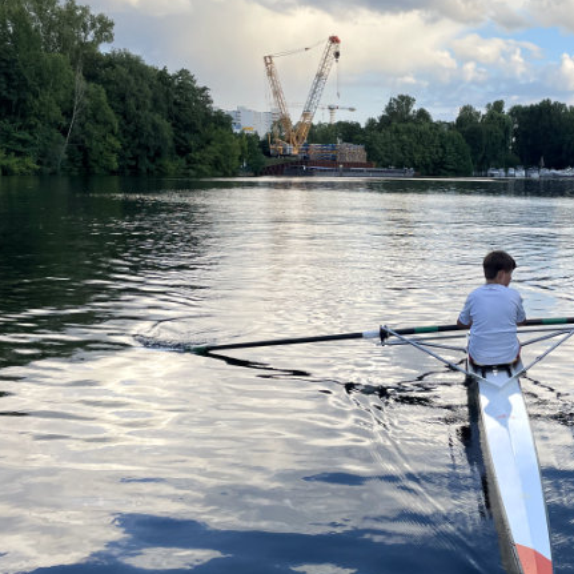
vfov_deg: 35.4
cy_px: 295
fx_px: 900
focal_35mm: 48
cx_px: 426
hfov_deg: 34.6
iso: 32
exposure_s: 1/1182
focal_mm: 4.2
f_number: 1.6
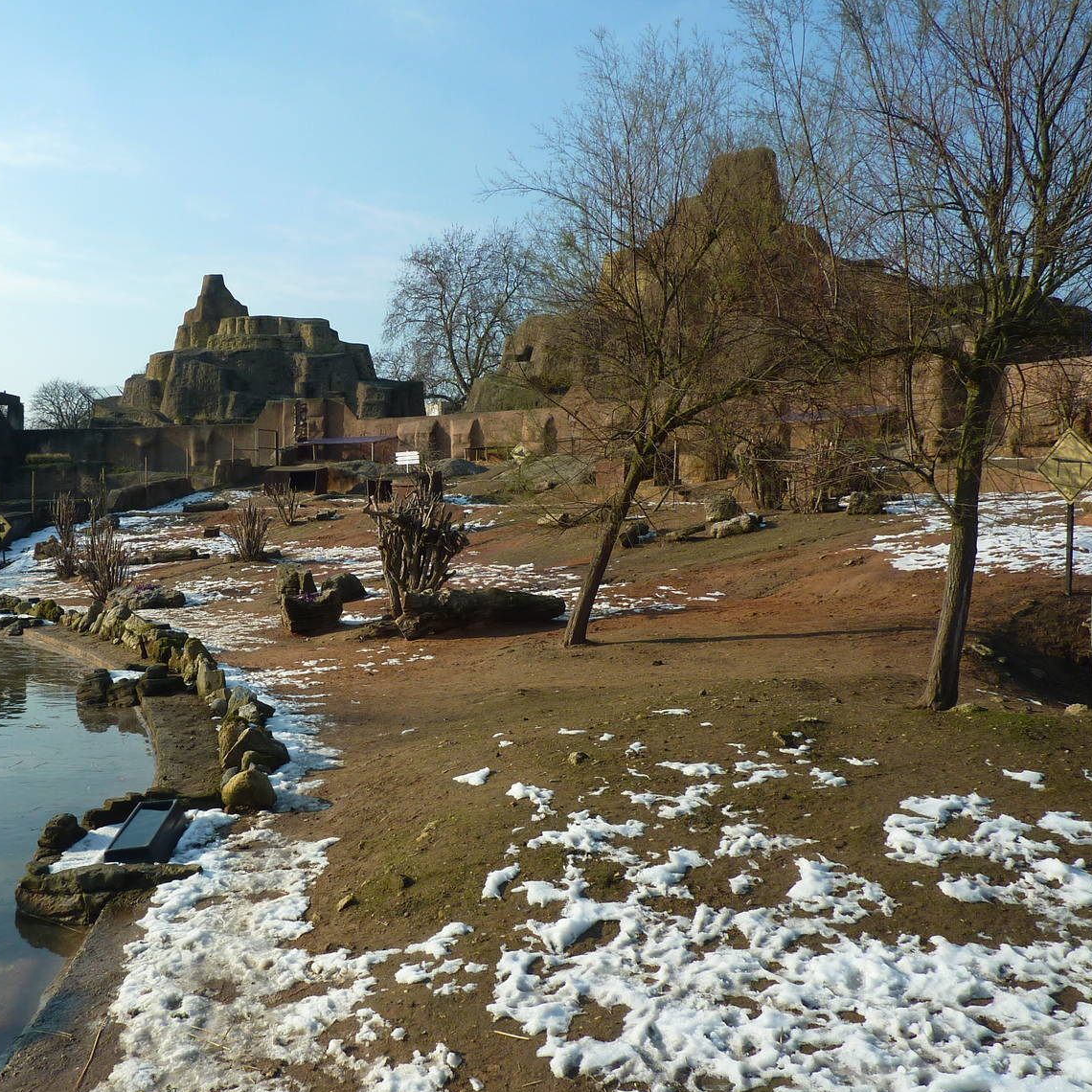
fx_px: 1106
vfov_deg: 52.5
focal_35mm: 31
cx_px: 359
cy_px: 574
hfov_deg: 51.5
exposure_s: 1/400
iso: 80
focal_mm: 4.1
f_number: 4
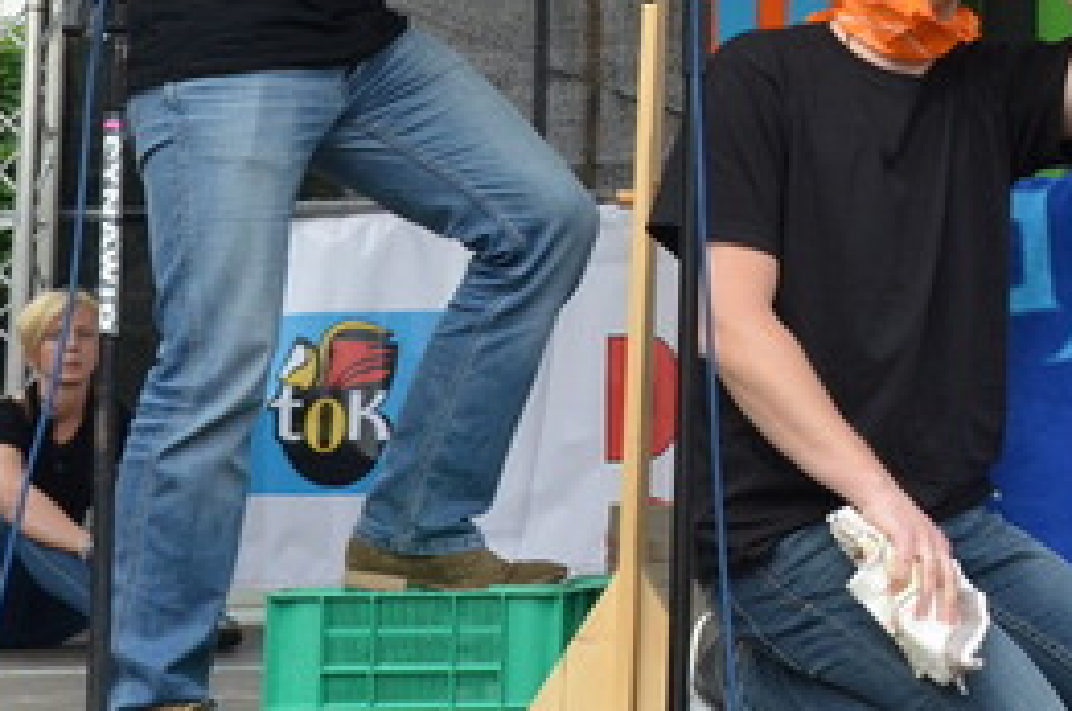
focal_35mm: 106
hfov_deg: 18.5
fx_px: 3151
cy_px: -66
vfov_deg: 12.6
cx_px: 1224
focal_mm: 26
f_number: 9
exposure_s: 1/320
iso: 800
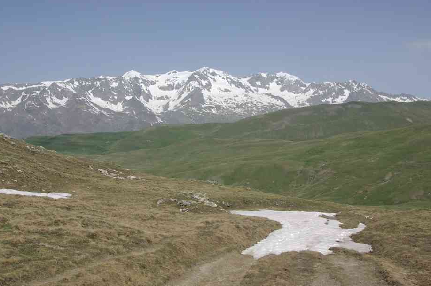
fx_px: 562
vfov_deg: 28.6
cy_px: 152
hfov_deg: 42.0
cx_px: 209
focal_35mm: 47
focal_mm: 29.4
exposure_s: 1/350
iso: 100
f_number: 8
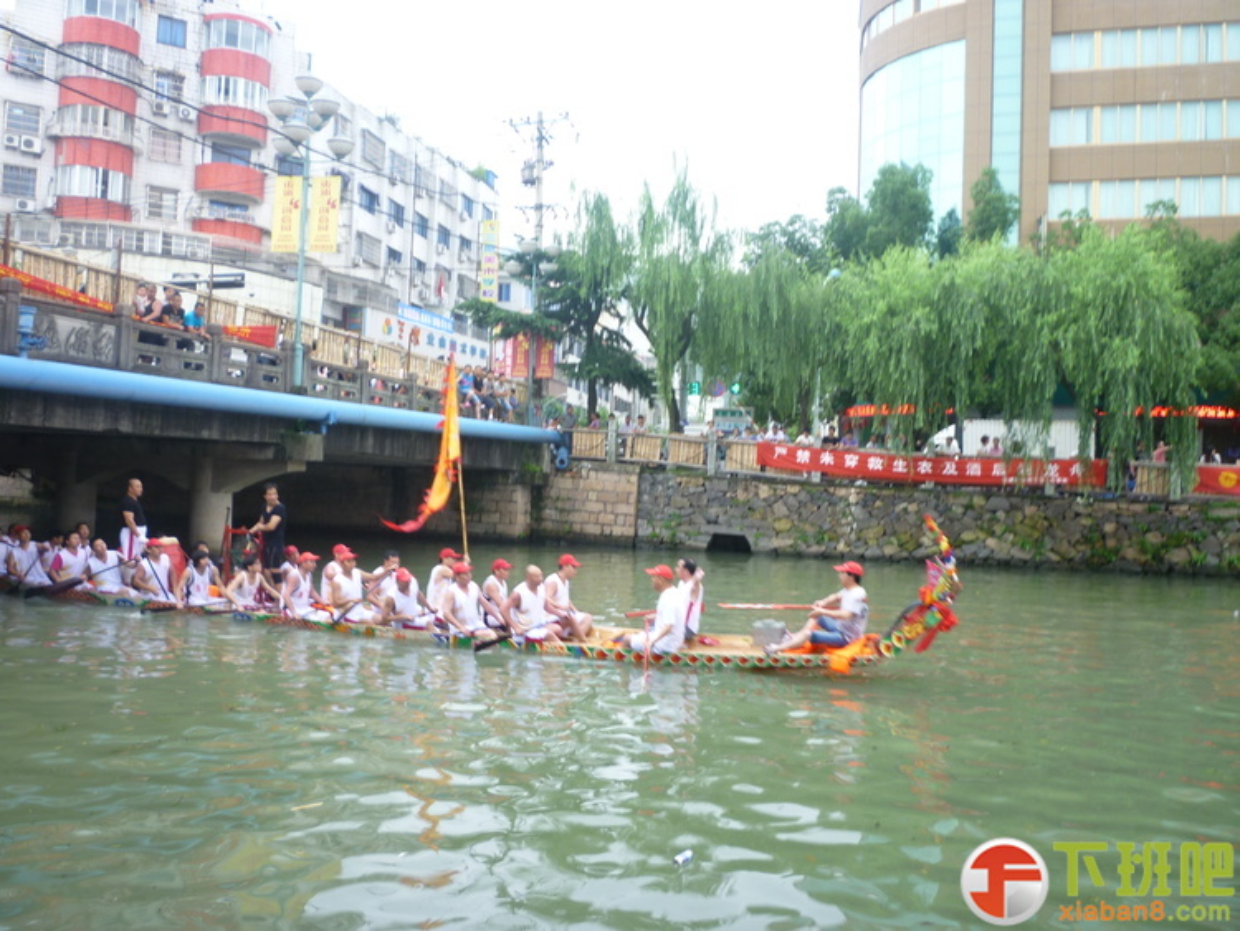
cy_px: 466
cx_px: 620
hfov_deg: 61.6
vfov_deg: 48.3
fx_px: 1039
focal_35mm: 29
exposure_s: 1/40
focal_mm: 5.2
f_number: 3.3
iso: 80
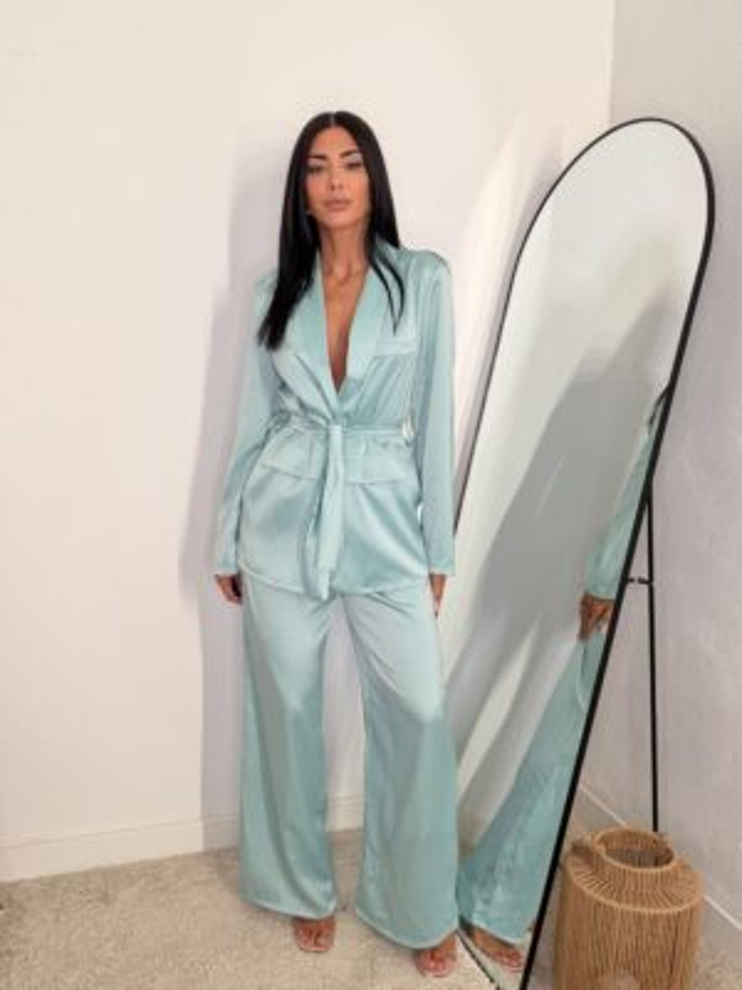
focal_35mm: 30
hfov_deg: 46.8
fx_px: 857
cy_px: 495
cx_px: 371
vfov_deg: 60.0
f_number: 1.9
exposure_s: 1/61
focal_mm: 2.71
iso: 64
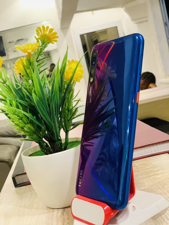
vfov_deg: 36.8
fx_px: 338
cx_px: 84
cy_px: 112
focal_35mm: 52
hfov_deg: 28.0
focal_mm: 6
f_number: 2.4
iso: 500
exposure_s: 1/32
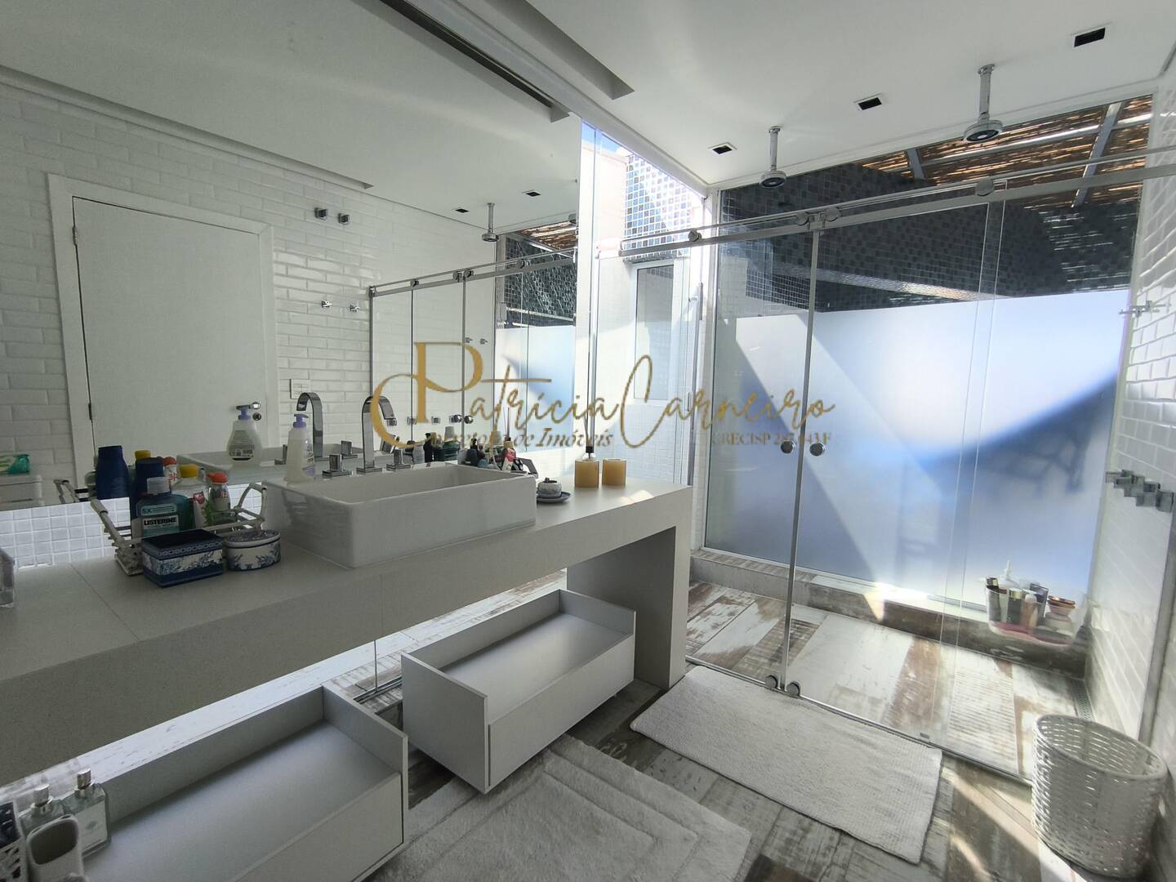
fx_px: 544
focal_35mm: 16
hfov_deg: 94.5
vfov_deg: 78.1
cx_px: 588
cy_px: 441
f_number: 2.2
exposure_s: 1/294
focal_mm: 1.65
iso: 50
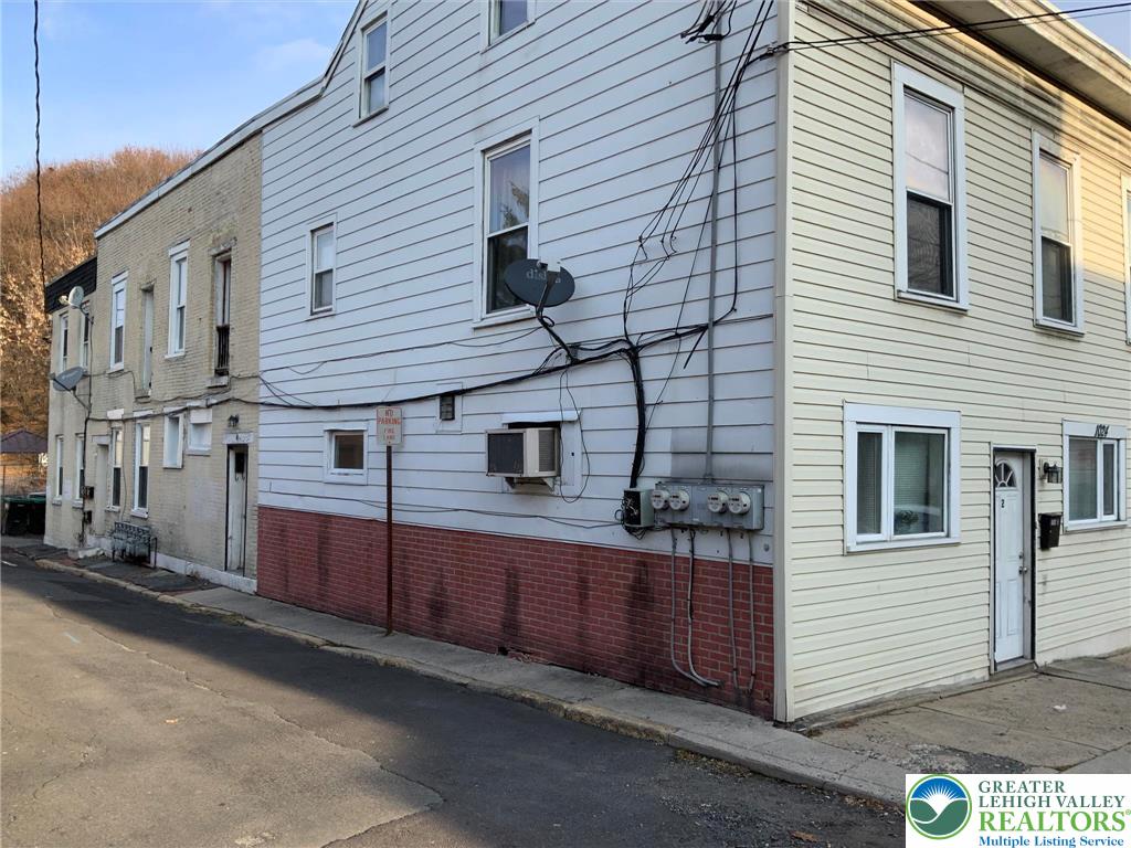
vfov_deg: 48.2
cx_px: 566
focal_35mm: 29
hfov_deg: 61.7
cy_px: 424
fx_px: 948
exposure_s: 1/792
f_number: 1.8
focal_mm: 3
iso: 16
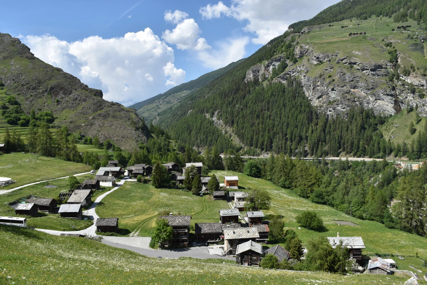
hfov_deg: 67.4
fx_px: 320
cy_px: 142
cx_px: 214
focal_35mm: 27
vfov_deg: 47.9
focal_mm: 18
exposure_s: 1/400
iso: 200
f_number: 10
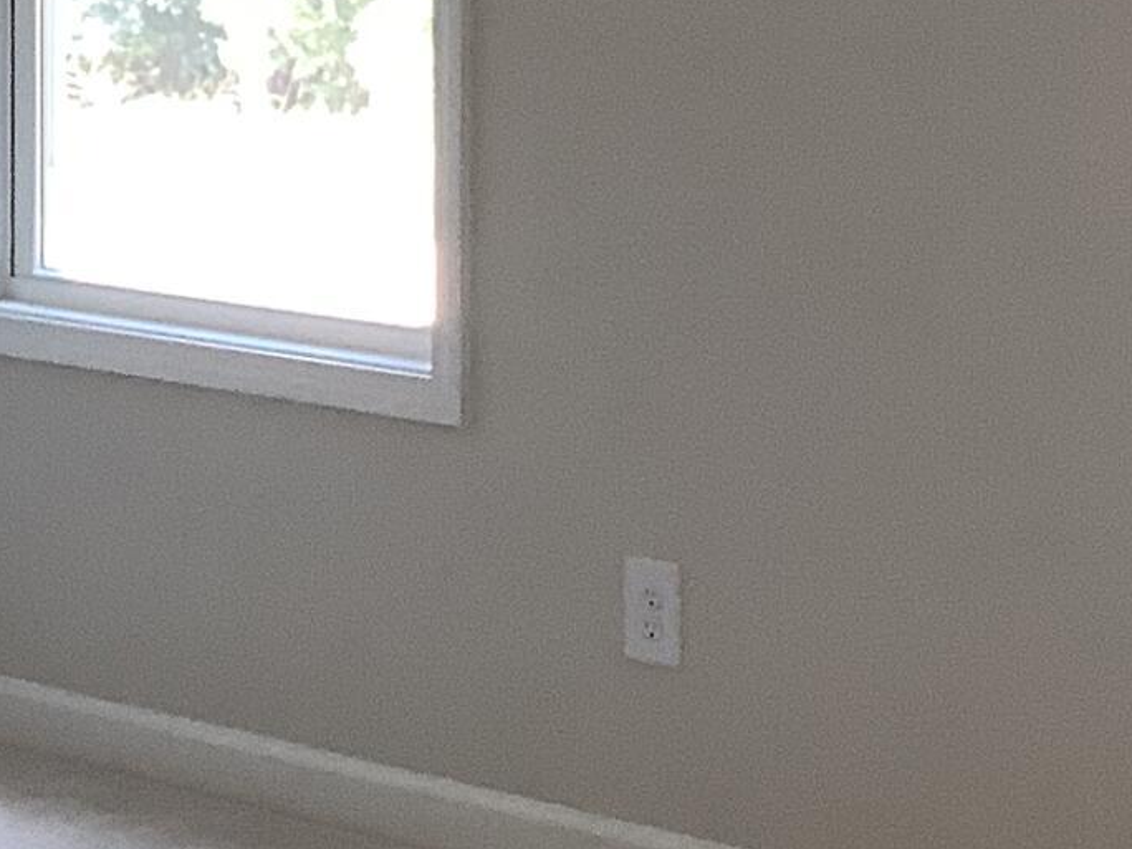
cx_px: -119
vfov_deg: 10.7
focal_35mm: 136
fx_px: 4447
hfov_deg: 14.2
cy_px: -227
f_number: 2.4
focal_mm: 3.3
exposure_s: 1/60
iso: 100
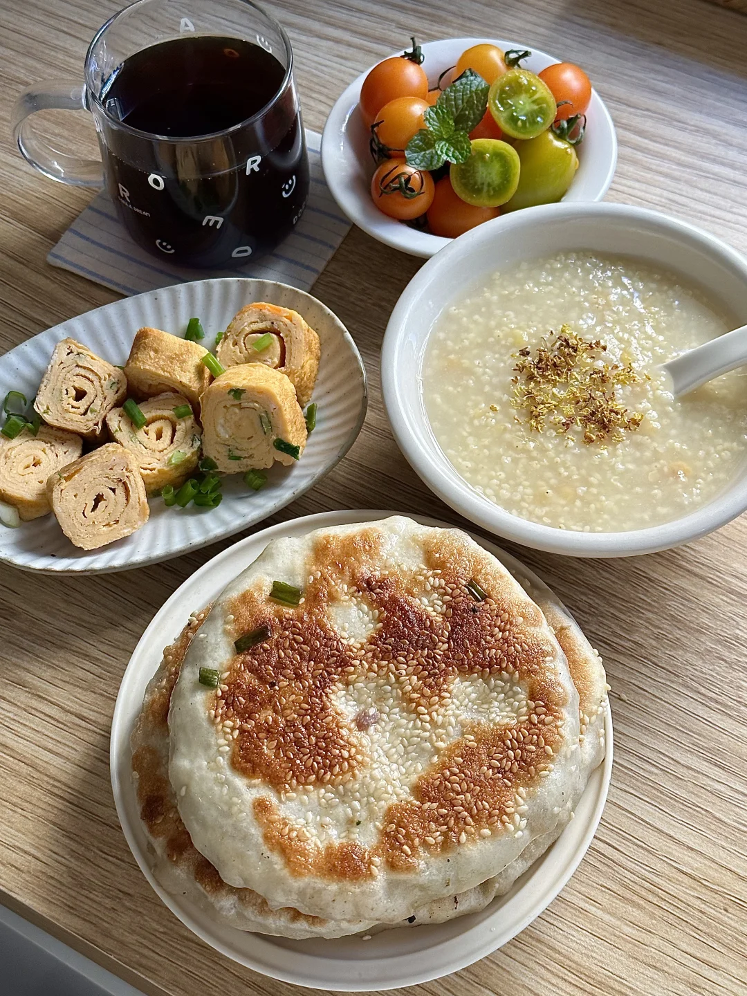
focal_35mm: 48
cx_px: 374
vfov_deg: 39.7
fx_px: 1381
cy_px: 498
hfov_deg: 30.3
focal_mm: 6.86
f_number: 1.78
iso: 80
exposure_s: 1/113
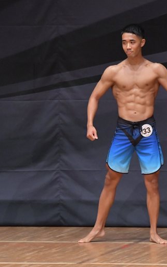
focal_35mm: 461
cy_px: 134
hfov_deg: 2.8
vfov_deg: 4.6
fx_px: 3359
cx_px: 101
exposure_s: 1/400
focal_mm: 200
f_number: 5.6
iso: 6400
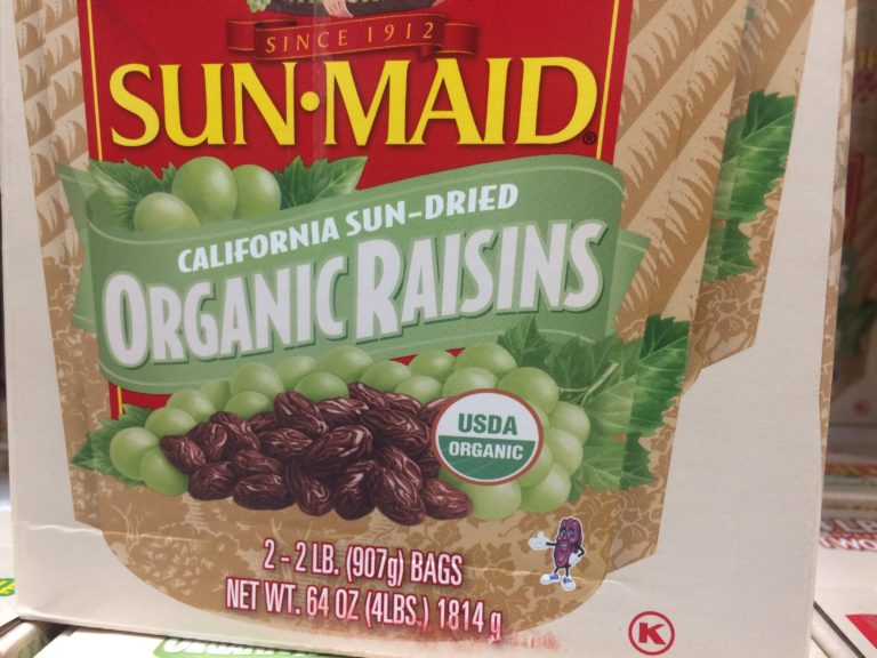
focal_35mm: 29
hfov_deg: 61.7
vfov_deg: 48.2
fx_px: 735
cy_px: 329
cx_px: 438
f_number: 2.2
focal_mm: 4.15
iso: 100
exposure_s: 1/30
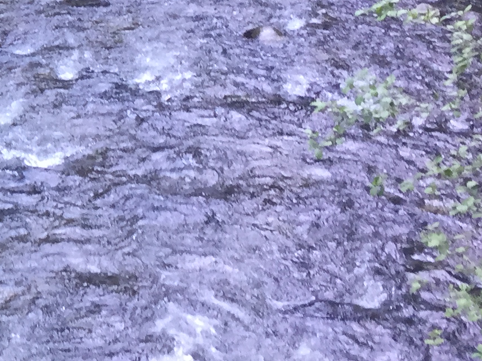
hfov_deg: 16.0
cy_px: -38
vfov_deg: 13.2
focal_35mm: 110
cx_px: -293
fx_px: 1531
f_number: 2.2
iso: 32
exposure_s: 1/40
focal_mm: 4.15
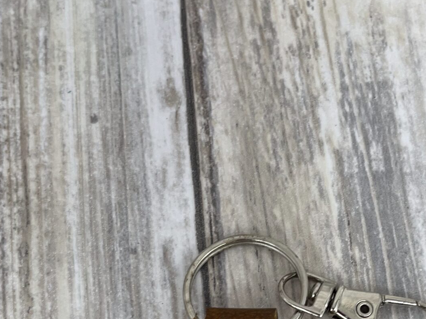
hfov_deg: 30.5
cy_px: 406
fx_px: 775
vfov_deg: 21.2
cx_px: 286
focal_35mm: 63
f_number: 1.6
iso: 40
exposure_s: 1/61
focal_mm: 5.1
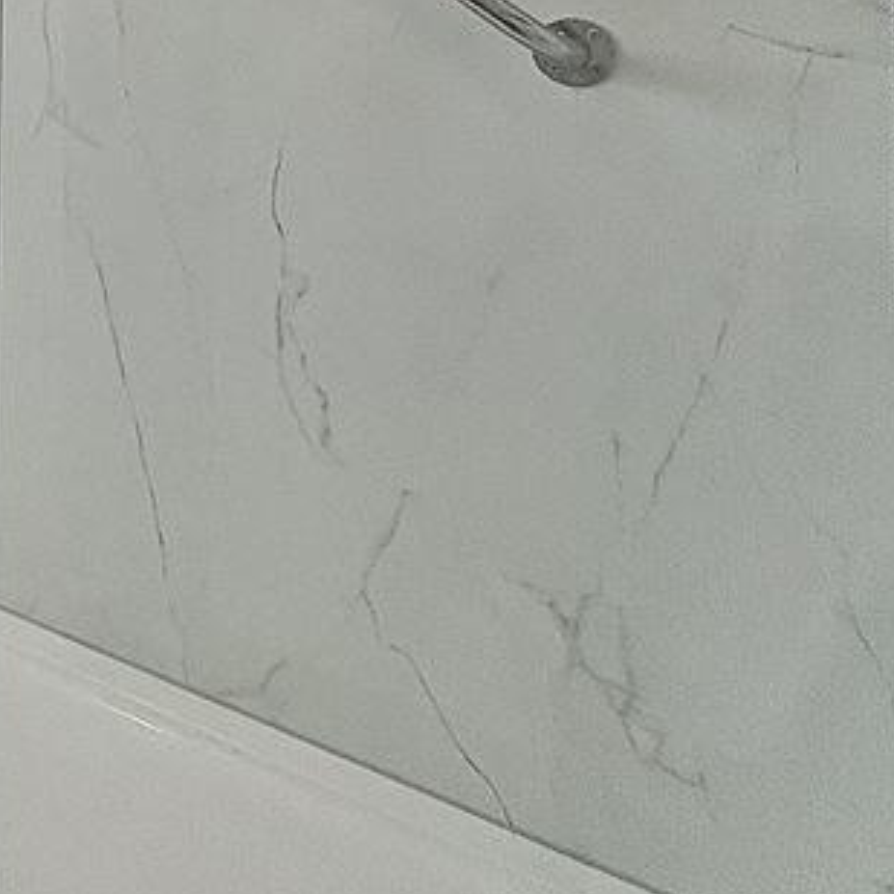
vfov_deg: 34.8
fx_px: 1198
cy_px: -104
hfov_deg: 29.8
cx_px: -350
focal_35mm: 41
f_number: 2.2
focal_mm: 2.22
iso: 200
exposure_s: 1/50
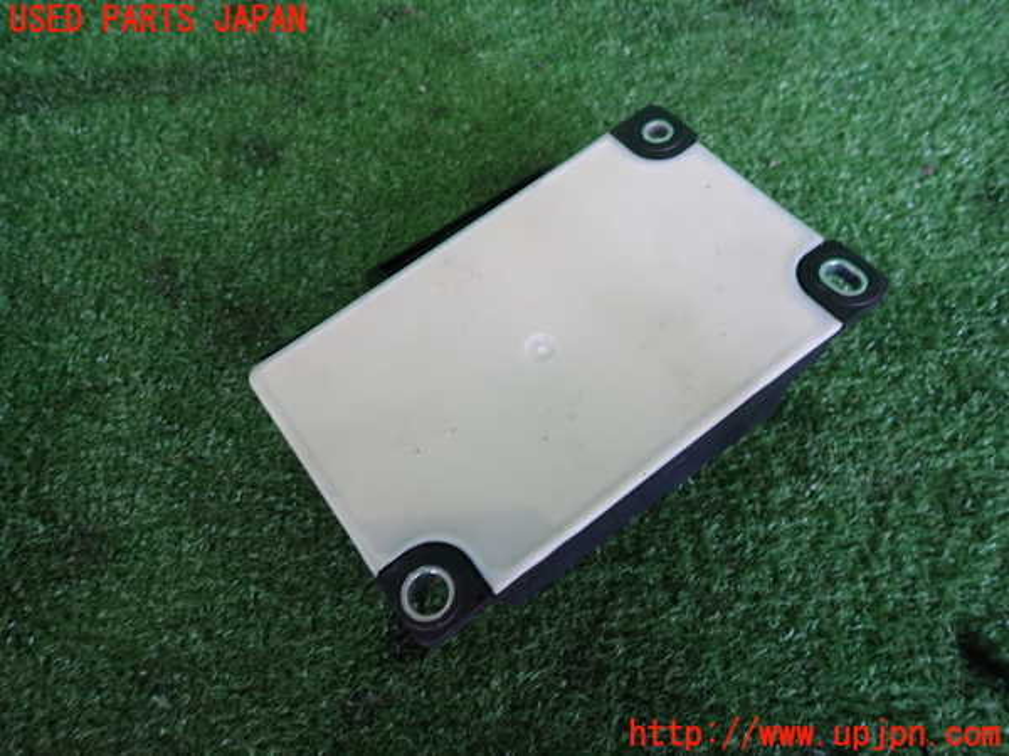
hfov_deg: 69.4
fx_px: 729
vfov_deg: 54.9
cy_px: 378
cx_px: 504
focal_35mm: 25
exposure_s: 1/50
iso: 200
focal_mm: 4.5
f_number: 2
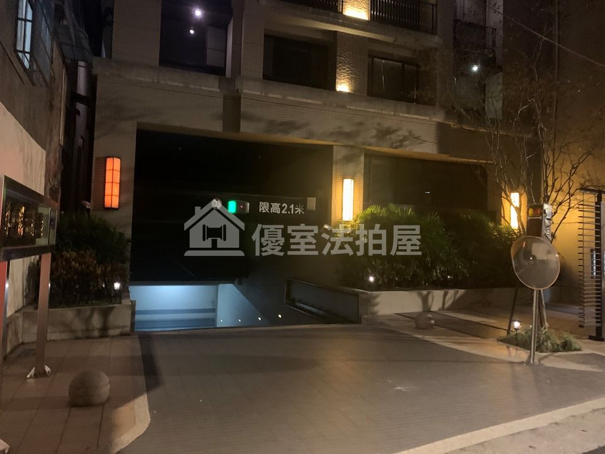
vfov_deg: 53.1
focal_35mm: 26
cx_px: 302
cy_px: 227
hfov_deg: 67.3
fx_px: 454
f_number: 1.8
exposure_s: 1/15
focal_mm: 4.25
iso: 640
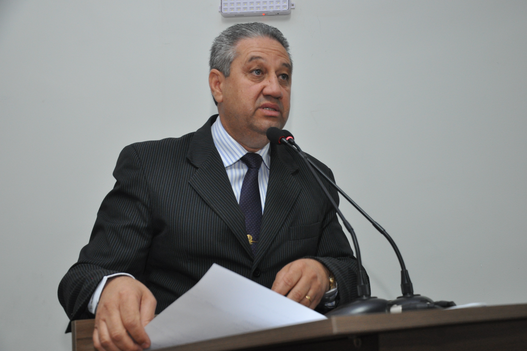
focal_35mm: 43
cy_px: 173
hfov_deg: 45.4
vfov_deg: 31.2
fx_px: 629
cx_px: 267
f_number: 5.6
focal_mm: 28
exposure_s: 1/60
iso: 800
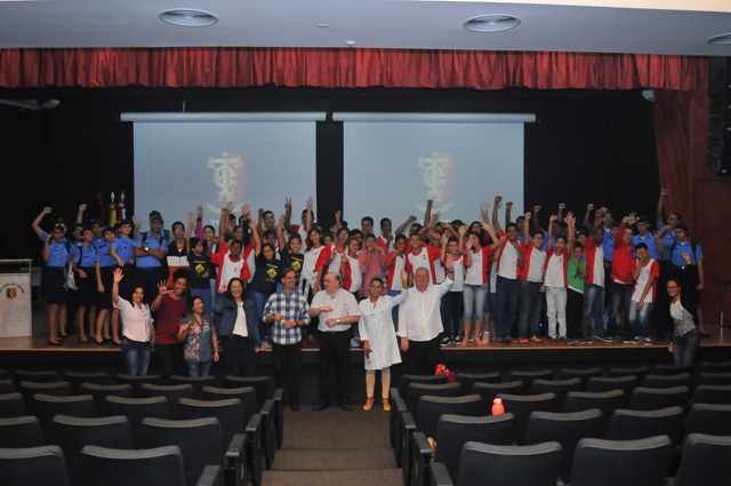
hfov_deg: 53.2
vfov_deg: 36.8
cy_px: 243
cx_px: 366
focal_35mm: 36
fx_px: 730
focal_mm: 24
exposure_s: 1/250
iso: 1600
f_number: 3.5
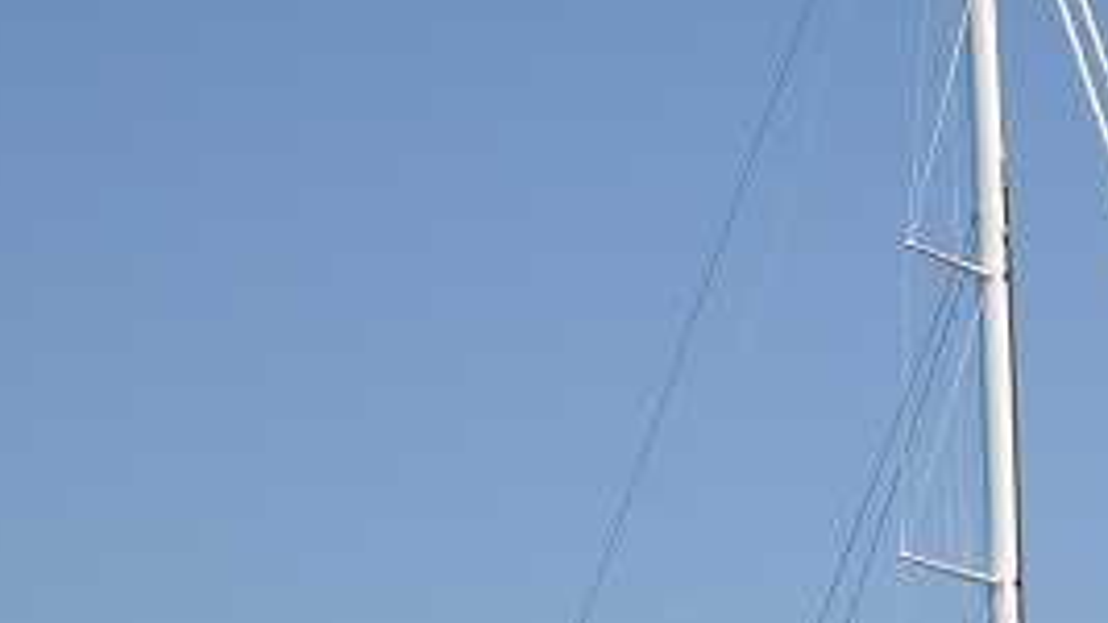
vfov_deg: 8.6
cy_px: 563
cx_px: 1176
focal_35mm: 141
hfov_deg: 14.9
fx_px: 4141
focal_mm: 24
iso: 125
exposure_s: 1/1250
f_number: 4
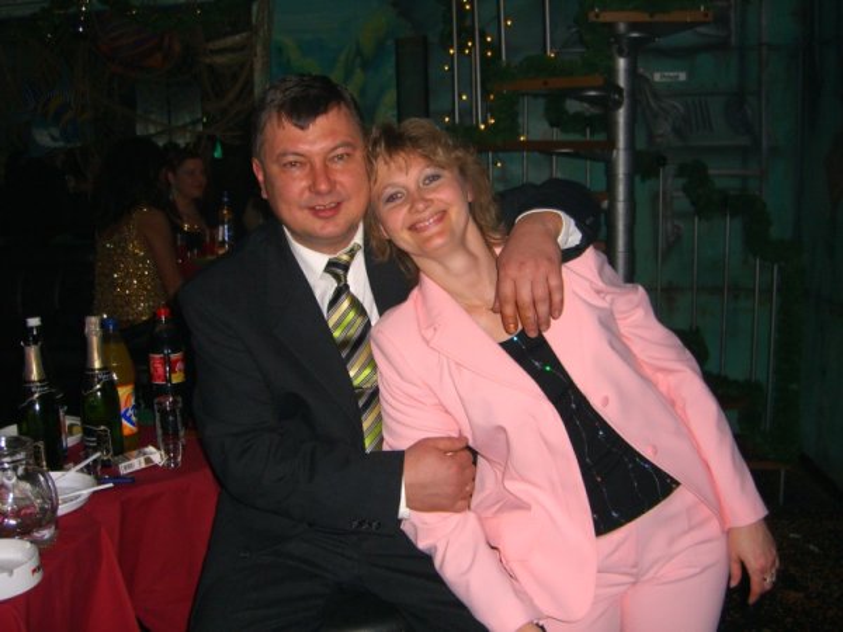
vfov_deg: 37.7
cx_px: 422
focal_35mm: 38
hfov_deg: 49.0
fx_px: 925
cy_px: 316
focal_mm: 7.9
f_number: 2.8
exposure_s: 1/60
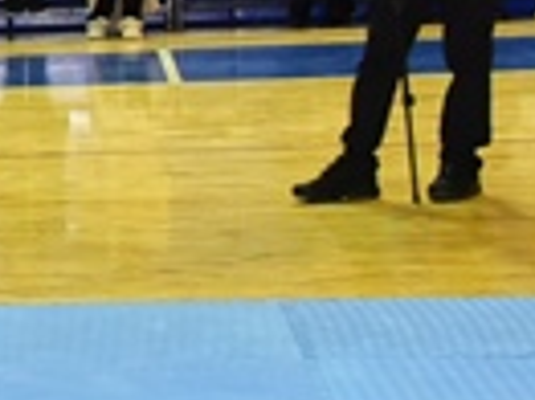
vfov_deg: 5.8
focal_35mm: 256
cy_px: 133
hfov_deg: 6.5
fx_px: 3953
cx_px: -1466
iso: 1800
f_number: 8
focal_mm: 34
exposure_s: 1/60
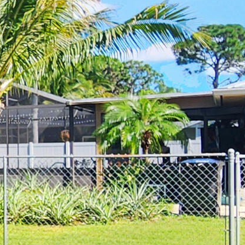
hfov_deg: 16.2
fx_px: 665
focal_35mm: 83
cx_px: -244
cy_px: 160
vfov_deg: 20.8
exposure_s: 1/746
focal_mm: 2.2
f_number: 2.2
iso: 50
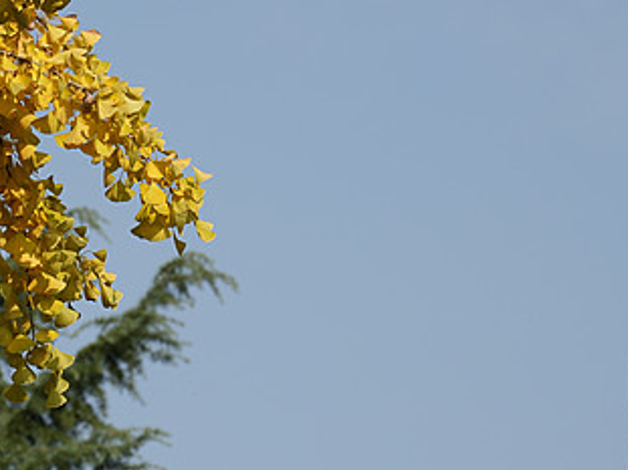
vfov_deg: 4.8
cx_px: 159
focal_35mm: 307
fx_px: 5572
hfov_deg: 6.4
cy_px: 395
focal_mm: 124.1
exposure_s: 1/500
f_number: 6.3
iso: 100
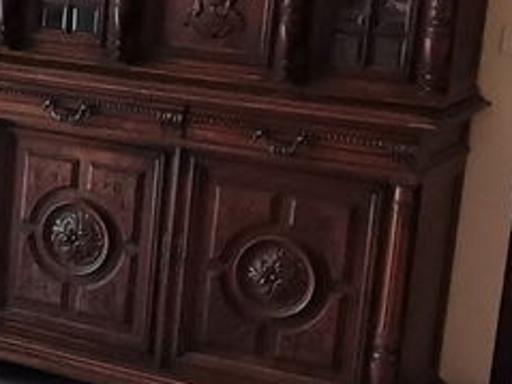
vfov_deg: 13.8
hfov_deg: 16.4
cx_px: -304
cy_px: 180
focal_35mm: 107
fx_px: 1582
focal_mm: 2.35
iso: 250
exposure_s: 1/50
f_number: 2.2
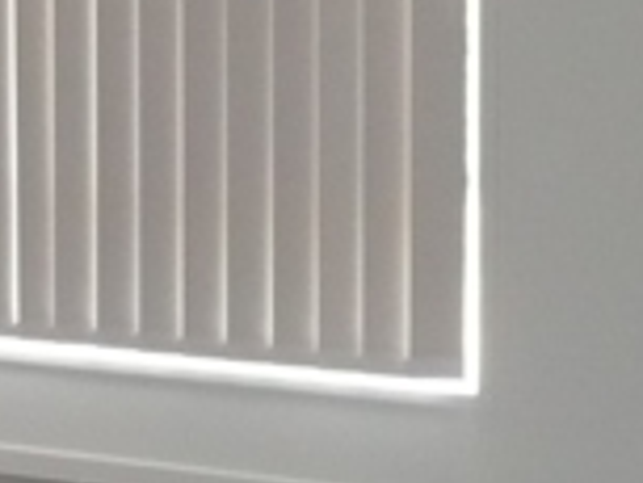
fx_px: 2175
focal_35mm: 117
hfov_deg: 15.9
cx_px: -206
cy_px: -13
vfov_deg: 12.5
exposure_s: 1/30
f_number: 3.3
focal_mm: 4.6
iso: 320
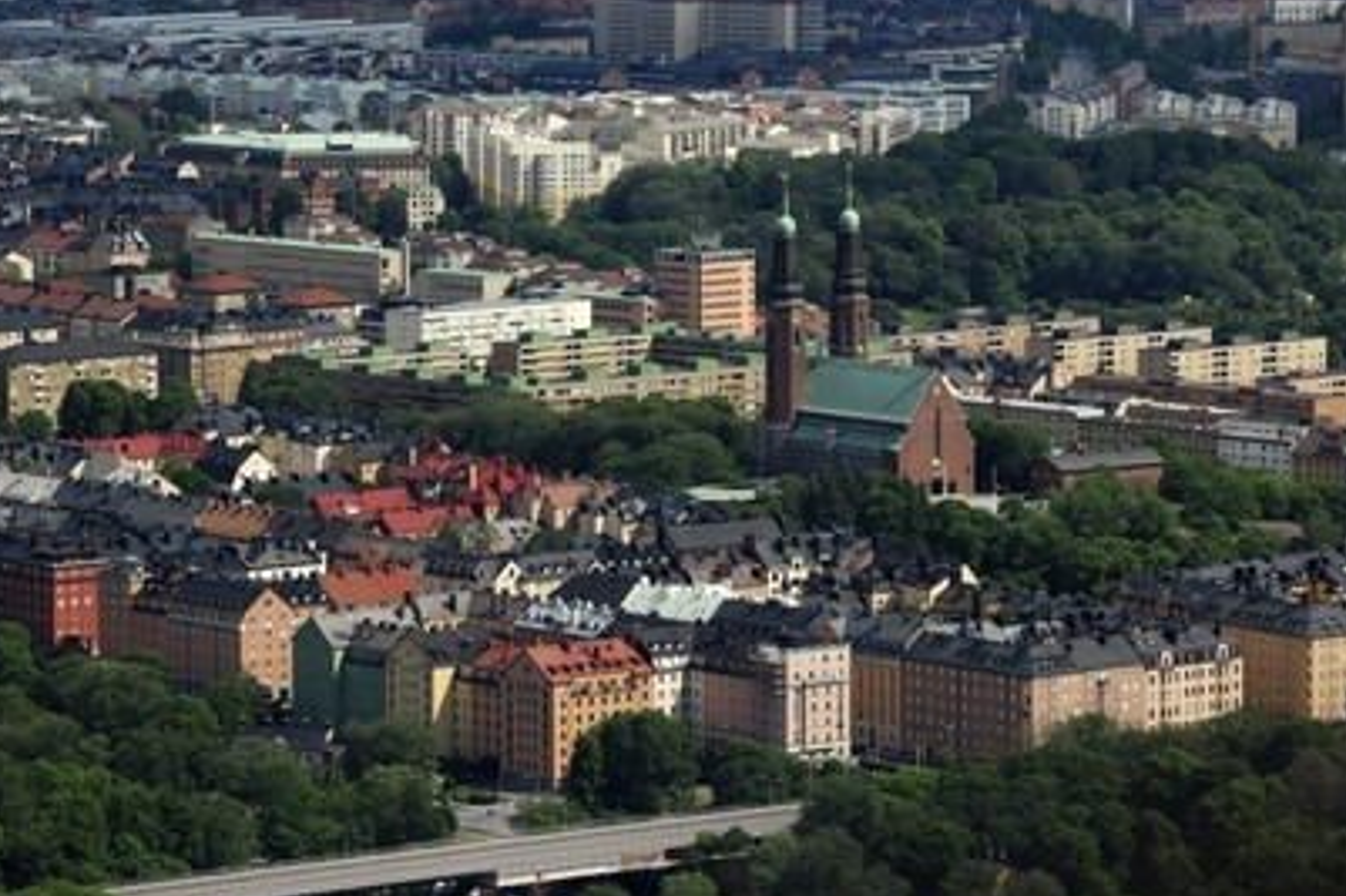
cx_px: 683
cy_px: 443
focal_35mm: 213
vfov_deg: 6.5
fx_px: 7942
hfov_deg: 9.7
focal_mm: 135
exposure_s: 1/1250
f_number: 4
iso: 100
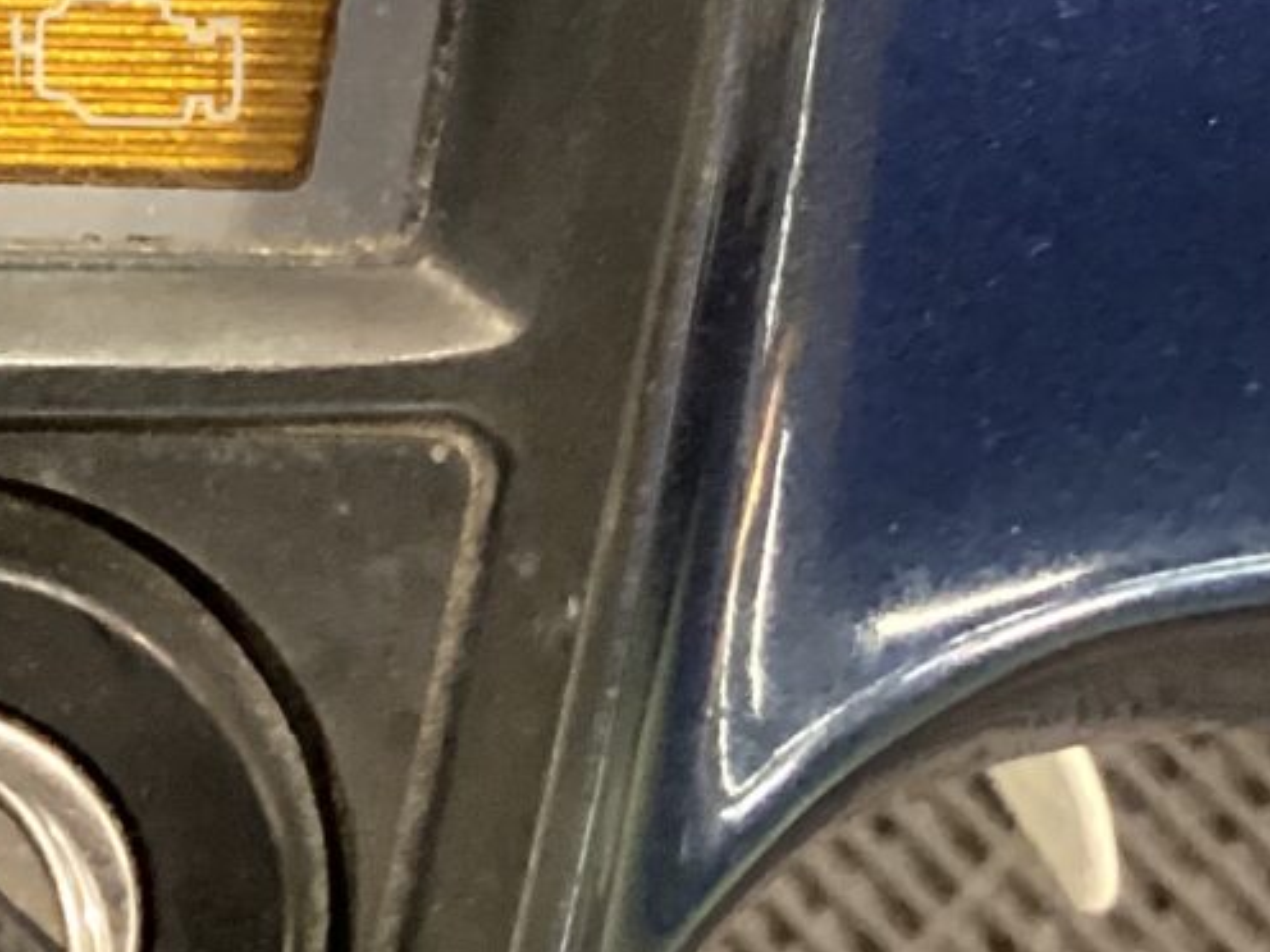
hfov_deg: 14.7
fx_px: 4403
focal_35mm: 120
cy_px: -310
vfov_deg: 12.0
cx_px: -894
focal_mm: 3.3
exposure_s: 1/40
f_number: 2.4
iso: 250
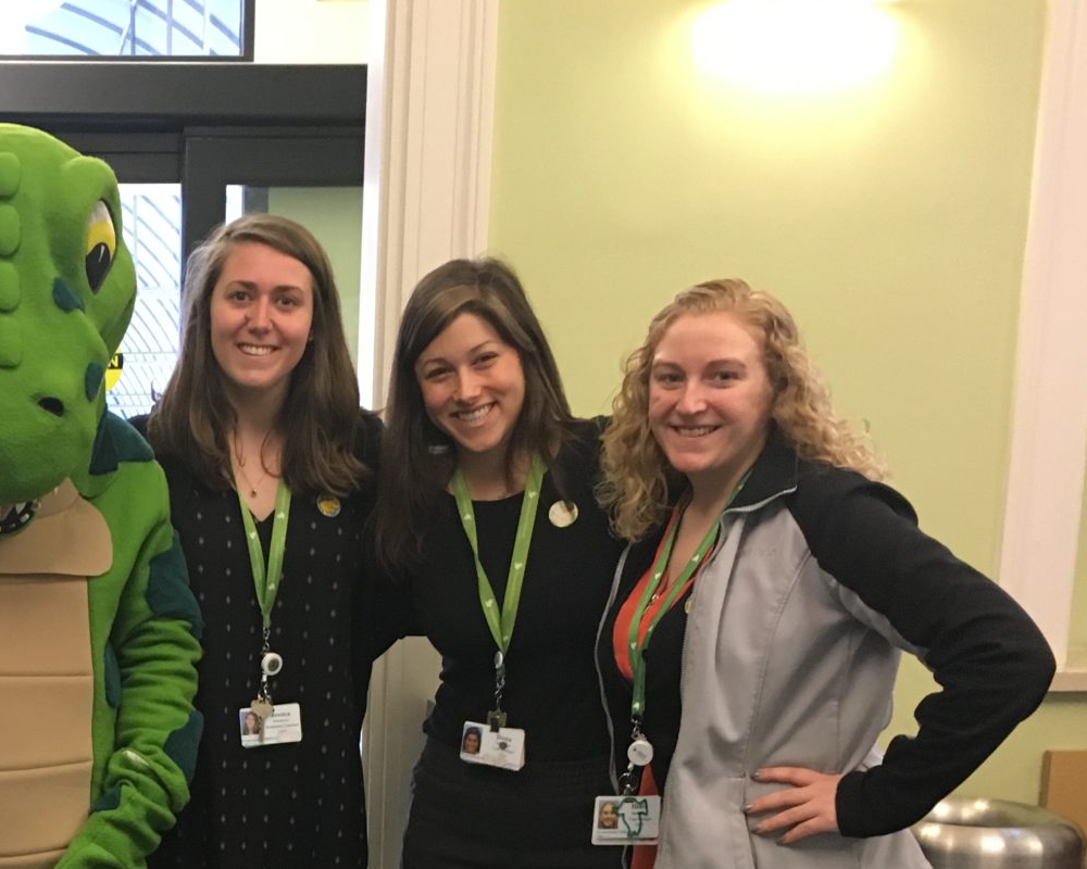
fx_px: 1866
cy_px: 794
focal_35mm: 58
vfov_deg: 25.4
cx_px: 71
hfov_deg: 30.7
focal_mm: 4.15
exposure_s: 1/30
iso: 160
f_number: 2.2
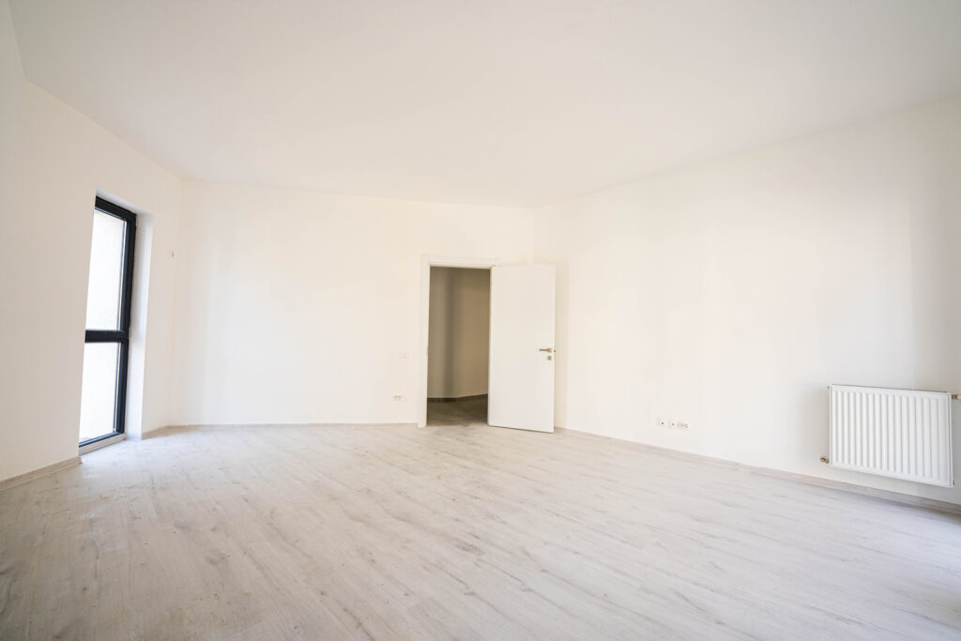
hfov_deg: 104.2
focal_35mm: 14
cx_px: 480
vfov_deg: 81.2
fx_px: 374
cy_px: 320
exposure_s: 1/100
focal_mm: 14
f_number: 4
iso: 200
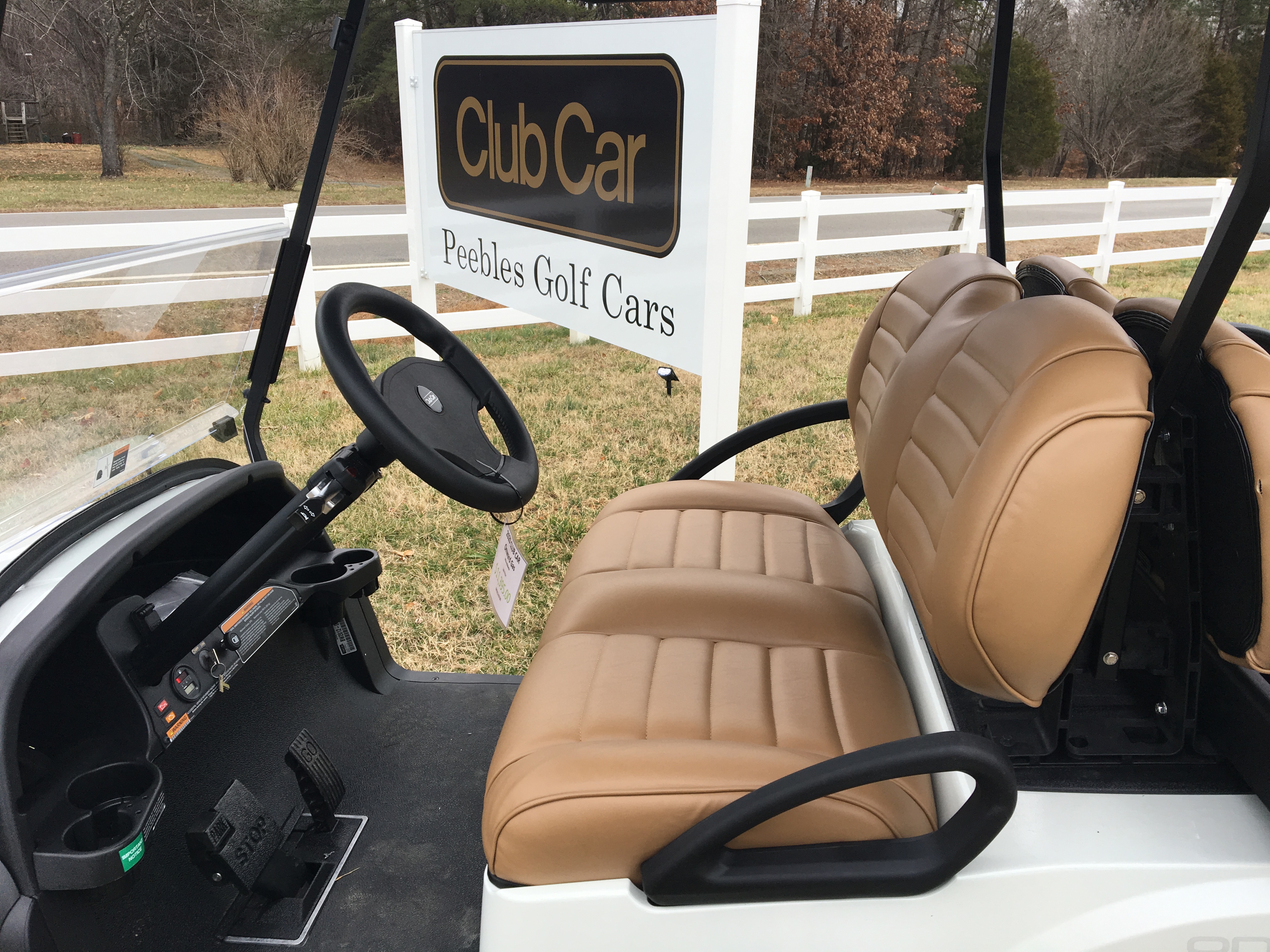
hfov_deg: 61.7
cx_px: 635
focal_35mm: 29
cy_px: 476
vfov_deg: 48.2
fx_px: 1064
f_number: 2.2
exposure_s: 1/120
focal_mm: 4.15
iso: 25
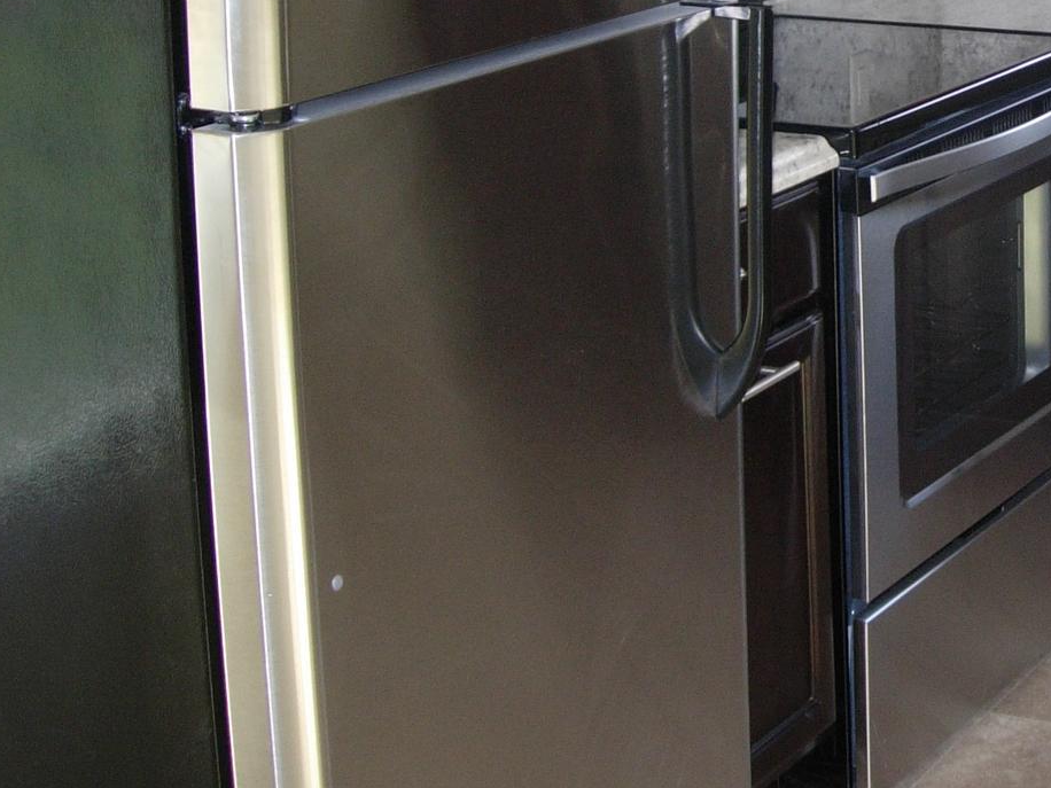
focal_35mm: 85
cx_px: 1165
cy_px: 73
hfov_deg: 21.8
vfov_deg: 17.1
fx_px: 2581
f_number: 2.8
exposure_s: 1/34.8
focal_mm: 7.8
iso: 86
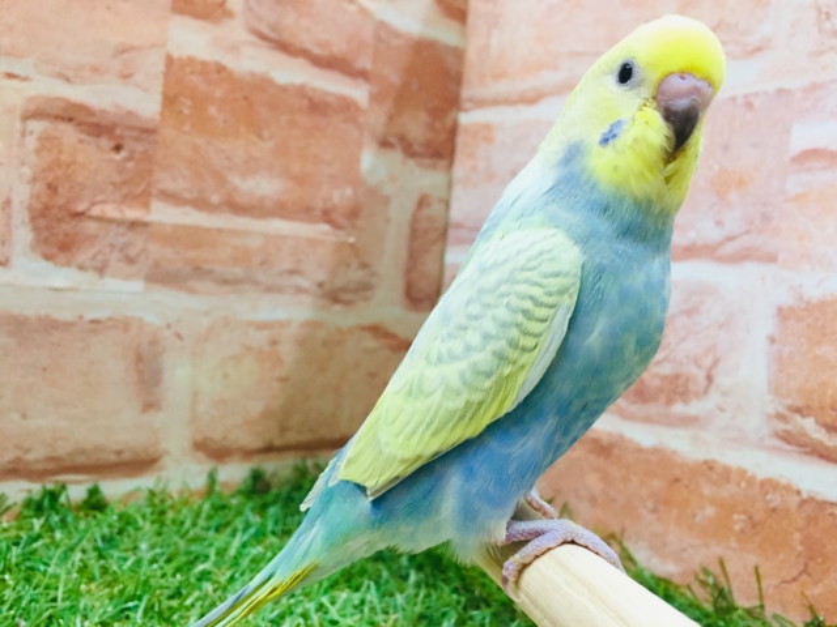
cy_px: 314
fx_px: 701
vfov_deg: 48.2
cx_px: 418
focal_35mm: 29
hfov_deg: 61.7
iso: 50
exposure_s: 1/30
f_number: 2.2
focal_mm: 4.15
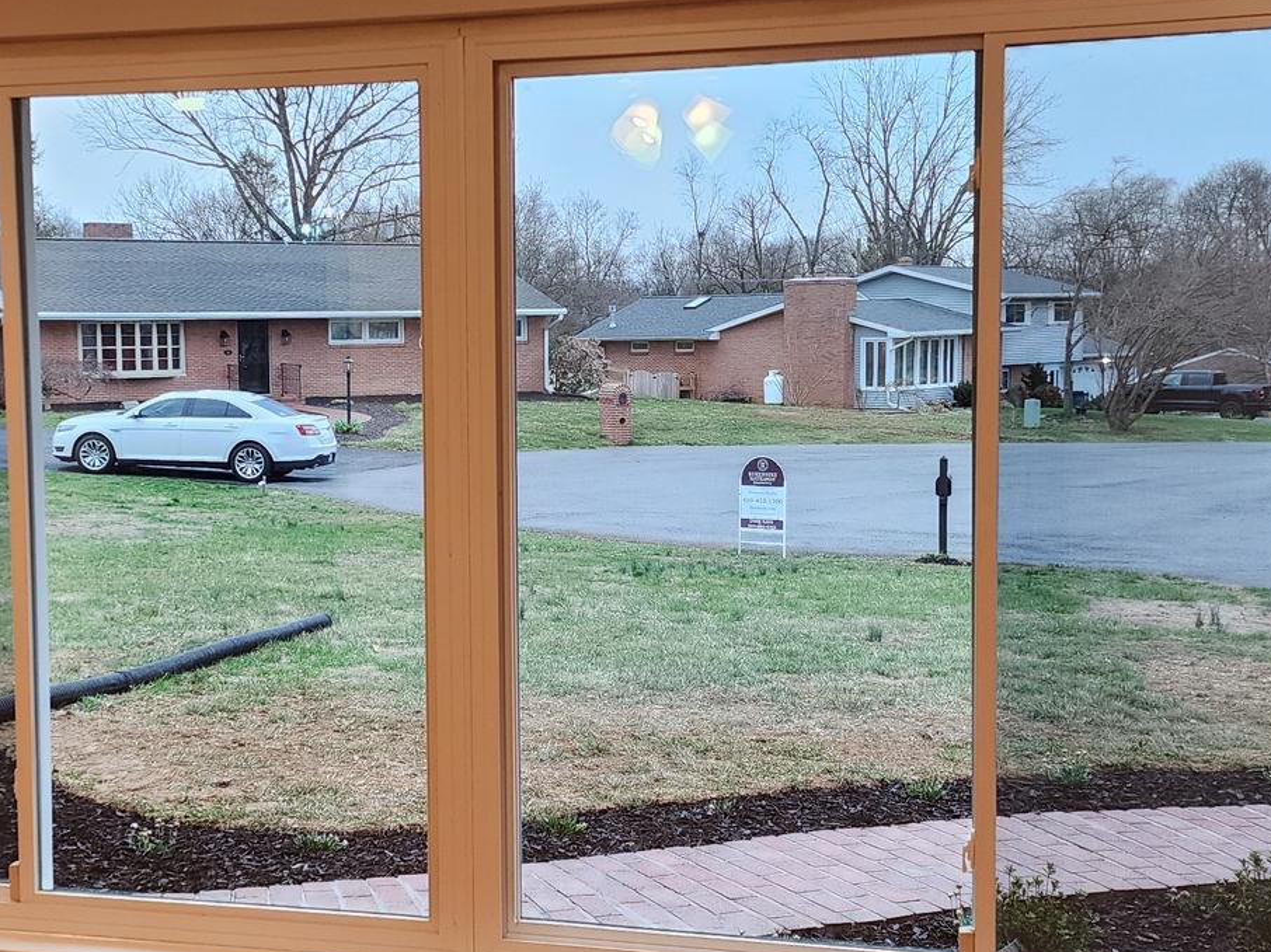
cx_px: 438
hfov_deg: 36.5
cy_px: 498
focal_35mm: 52
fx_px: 1909
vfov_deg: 28.0
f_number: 1.8
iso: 125
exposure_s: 1/120
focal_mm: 6.4
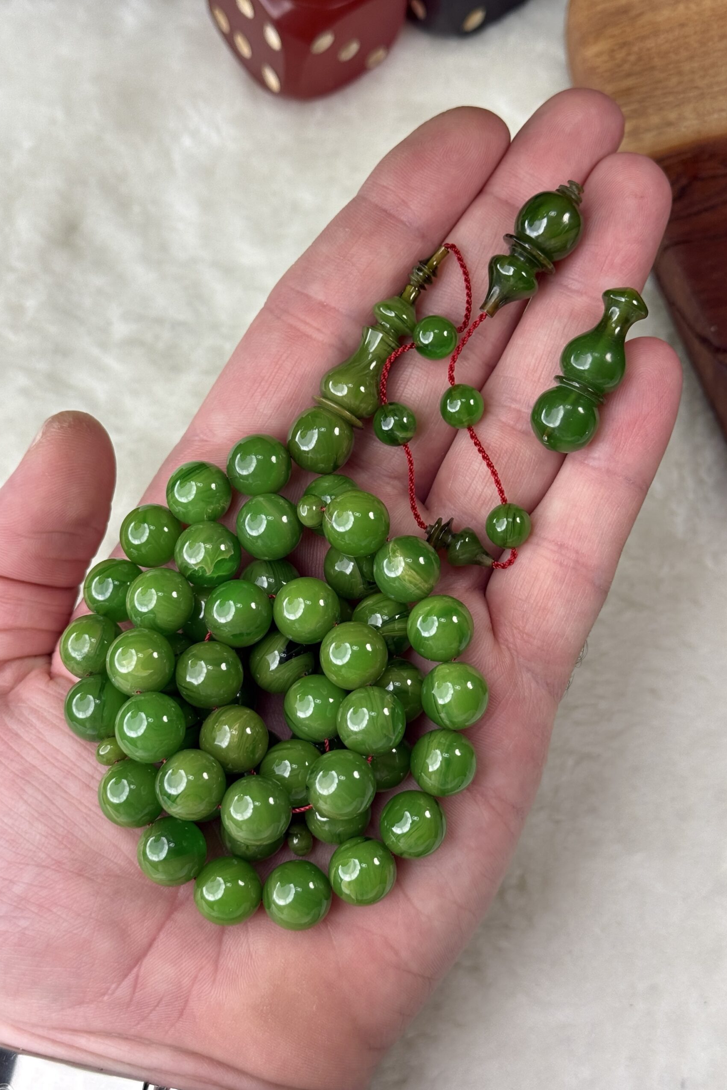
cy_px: 545
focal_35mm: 50
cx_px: 362
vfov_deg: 39.6
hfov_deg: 27.0
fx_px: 1514
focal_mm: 6.76
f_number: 1.78
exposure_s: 1/166
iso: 50
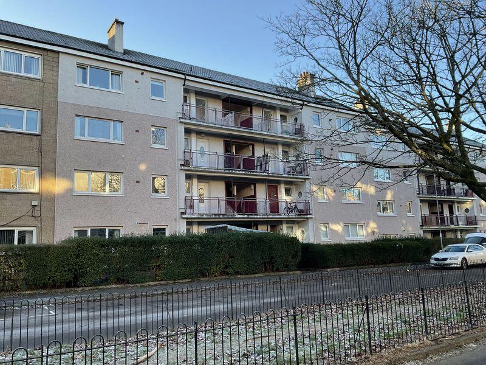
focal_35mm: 29
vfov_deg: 48.2
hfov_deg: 61.7
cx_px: 243
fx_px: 407
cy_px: 182
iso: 16
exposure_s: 1/165
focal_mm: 3
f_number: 1.8
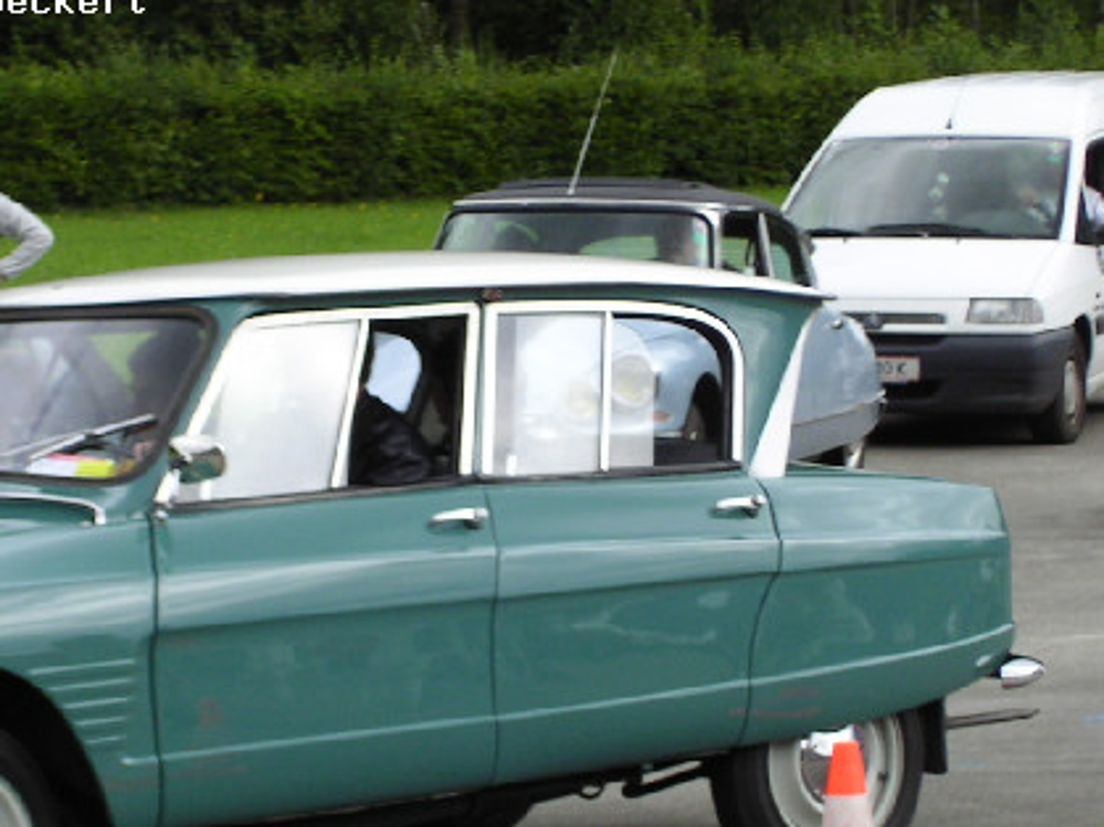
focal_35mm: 165
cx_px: 443
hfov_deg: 12.0
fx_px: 5261
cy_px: 582
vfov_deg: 9.0
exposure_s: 1/194
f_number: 4.9
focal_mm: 16.8
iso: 50
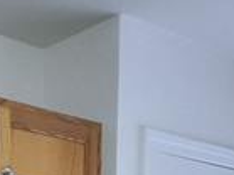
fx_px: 797
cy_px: 506
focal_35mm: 118
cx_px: 17
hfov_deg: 16.5
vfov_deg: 9.9
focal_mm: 1.64
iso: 40
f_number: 2.2
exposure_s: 1/40
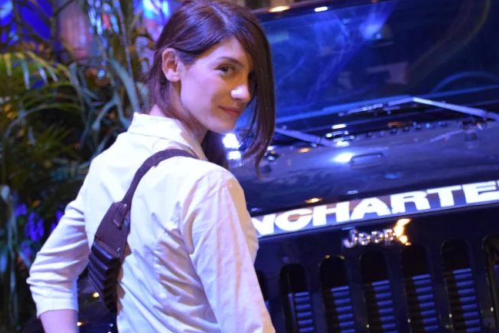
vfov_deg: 17.5
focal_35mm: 78
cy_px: 209
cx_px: 343
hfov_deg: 25.9
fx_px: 1077
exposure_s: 1/60
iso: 2200
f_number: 4.2
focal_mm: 35
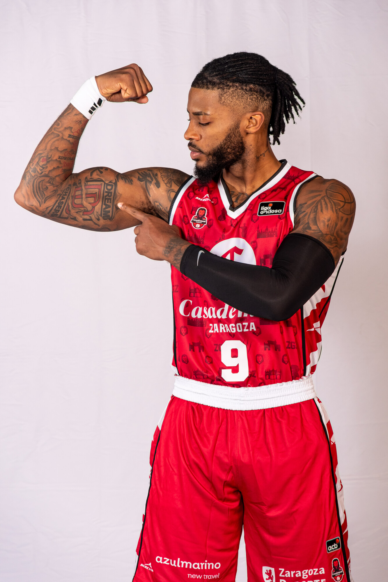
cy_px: 291
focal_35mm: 120
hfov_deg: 11.4
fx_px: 1940
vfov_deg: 17.1
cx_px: 194
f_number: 4
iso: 200
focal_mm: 80
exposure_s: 1/200
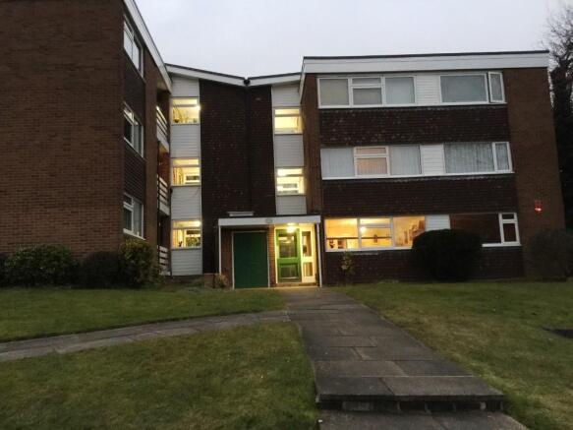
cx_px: 286
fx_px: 480
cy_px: 215
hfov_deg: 61.7
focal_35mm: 29
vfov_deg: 48.2
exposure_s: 1/4
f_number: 2.2
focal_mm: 4.15
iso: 80
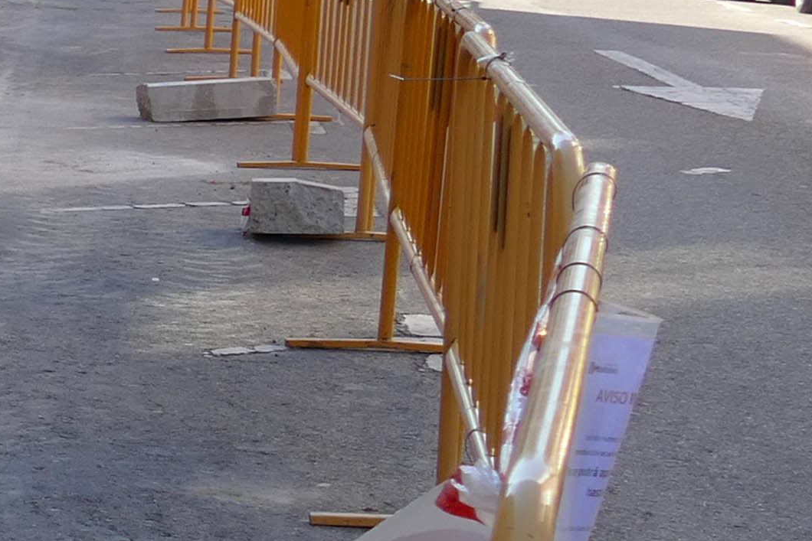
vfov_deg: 10.6
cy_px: 347
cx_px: -997
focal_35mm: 129
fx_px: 2910
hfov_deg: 13.0
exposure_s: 1/400
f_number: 2.8
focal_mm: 9.12
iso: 125
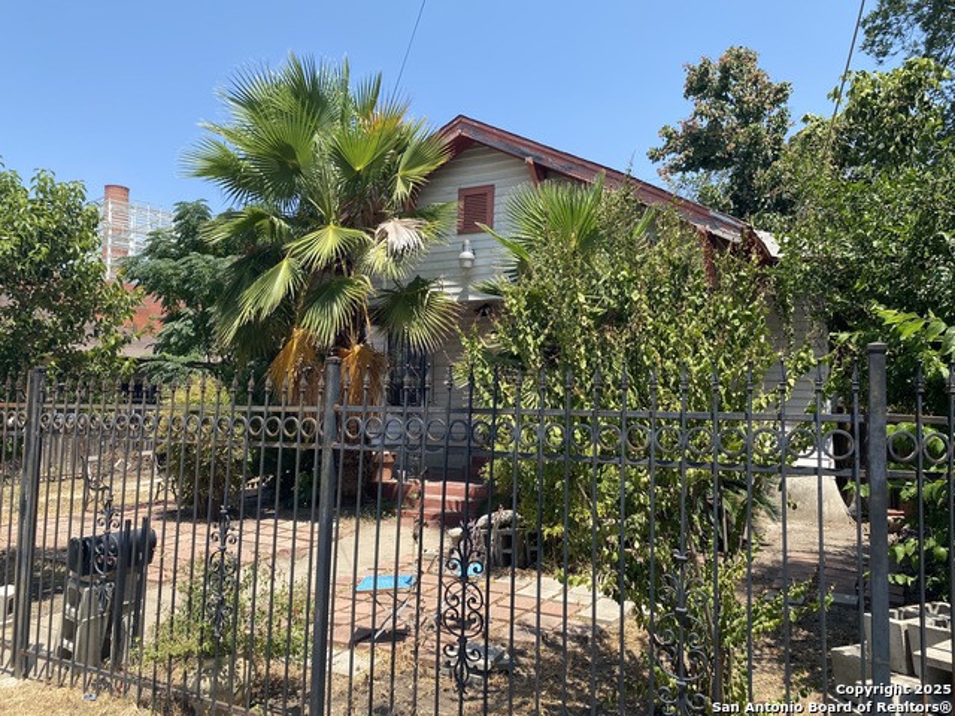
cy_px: 358
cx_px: 478
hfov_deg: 67.3
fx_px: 717
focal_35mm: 26
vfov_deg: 53.1
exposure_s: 1/1585
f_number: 1.8
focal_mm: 4.25
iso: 32
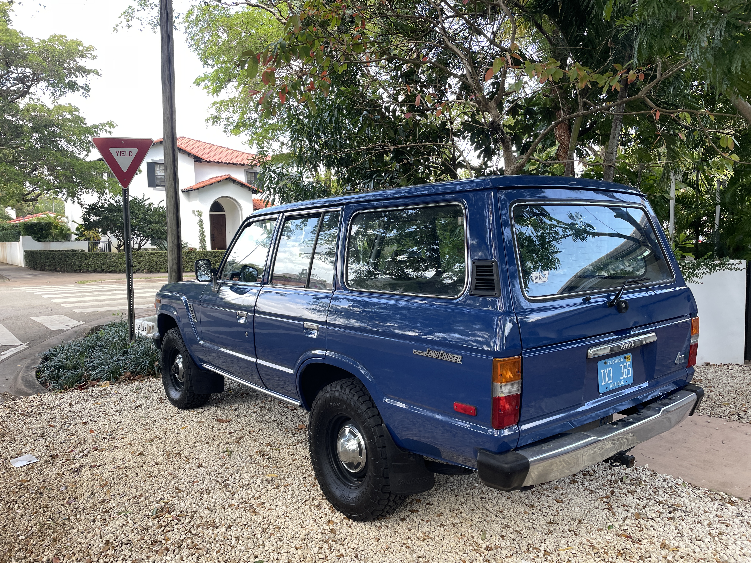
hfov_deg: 67.3
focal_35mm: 26
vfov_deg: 53.1
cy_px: 282
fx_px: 564
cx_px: 376
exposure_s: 1/293
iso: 32
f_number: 1.6
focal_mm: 4.2
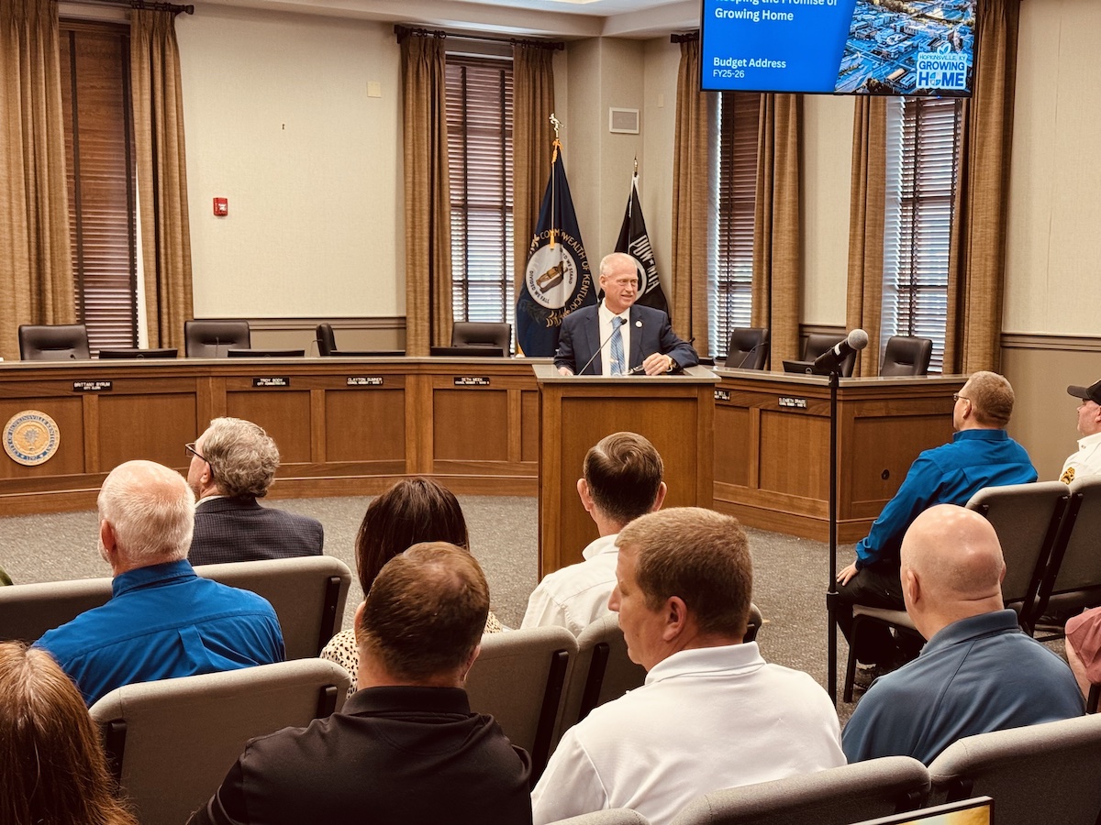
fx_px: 1527
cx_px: 550
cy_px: 412
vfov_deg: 30.3
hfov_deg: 39.7
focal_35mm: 48
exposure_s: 1/60
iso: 200
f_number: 1.78
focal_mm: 6.76
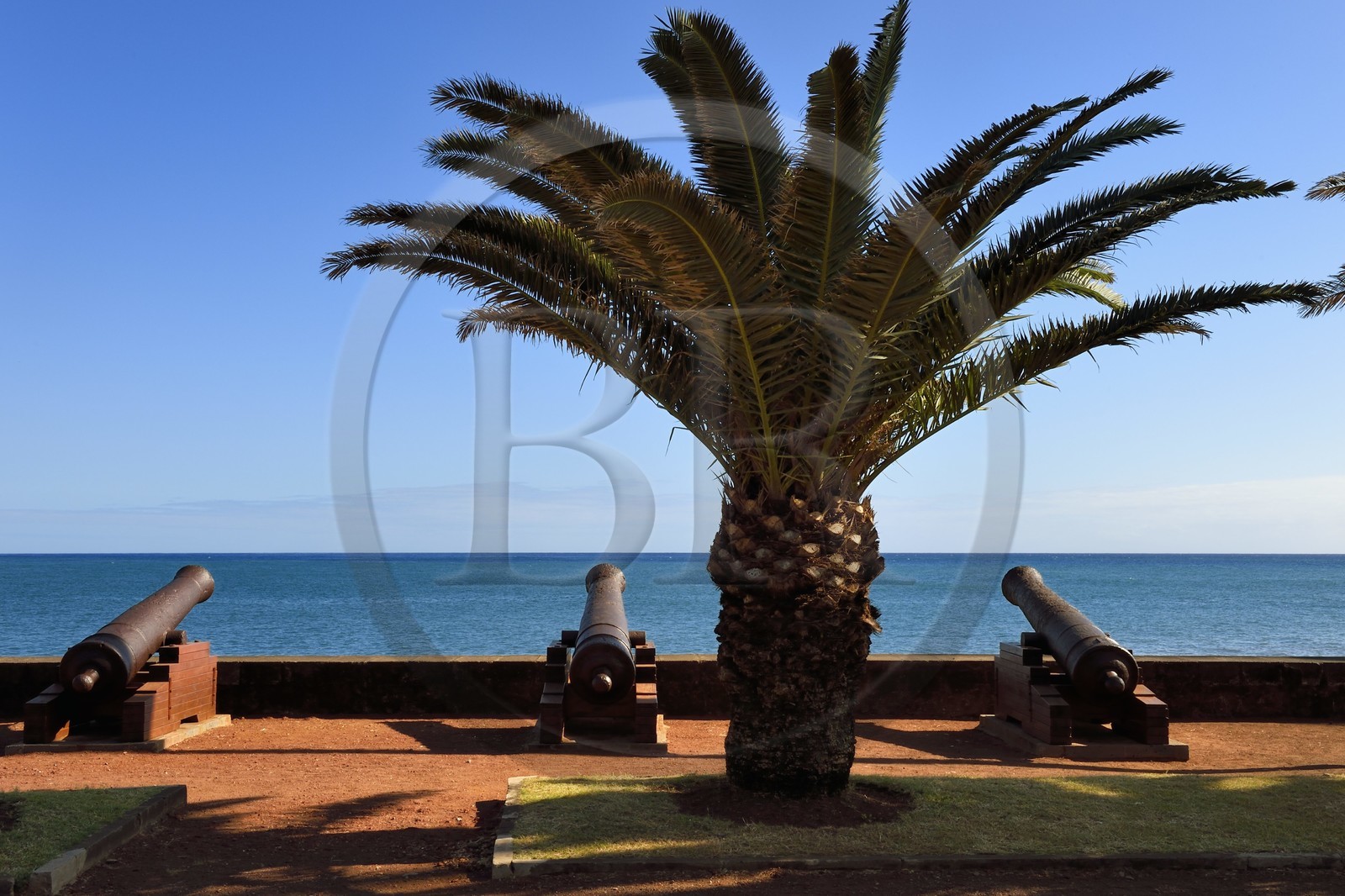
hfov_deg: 53.1
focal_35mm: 36
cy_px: 448
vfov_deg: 36.9
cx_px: 672
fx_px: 1345
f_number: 18
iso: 200
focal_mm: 36
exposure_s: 1/200
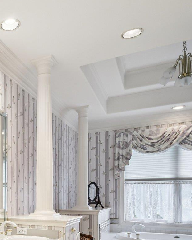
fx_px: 263
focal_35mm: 37
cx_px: -37
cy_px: 184
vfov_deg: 47.0
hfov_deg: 33.1
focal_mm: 10
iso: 400
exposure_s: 1/8
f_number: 8
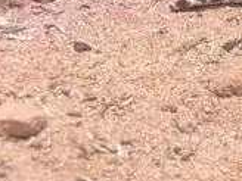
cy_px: -152
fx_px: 1112
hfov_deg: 10.7
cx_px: 567
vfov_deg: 8.9
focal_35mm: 159
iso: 125
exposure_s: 1/50
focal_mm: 5.96
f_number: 1.6
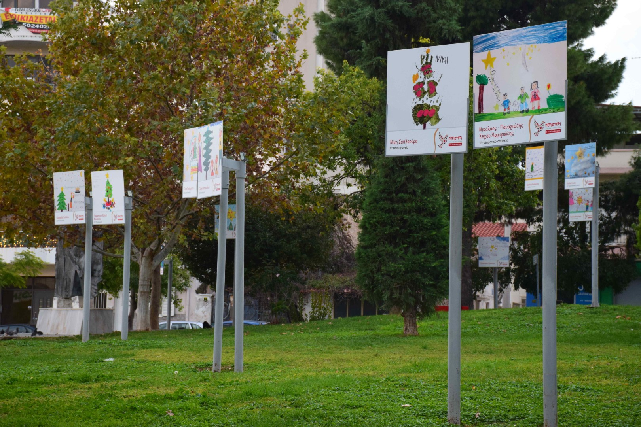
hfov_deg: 20.6
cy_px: 214
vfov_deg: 13.8
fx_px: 1763
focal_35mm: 99
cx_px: 320
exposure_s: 1/30
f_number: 7.1
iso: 1250
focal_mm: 66
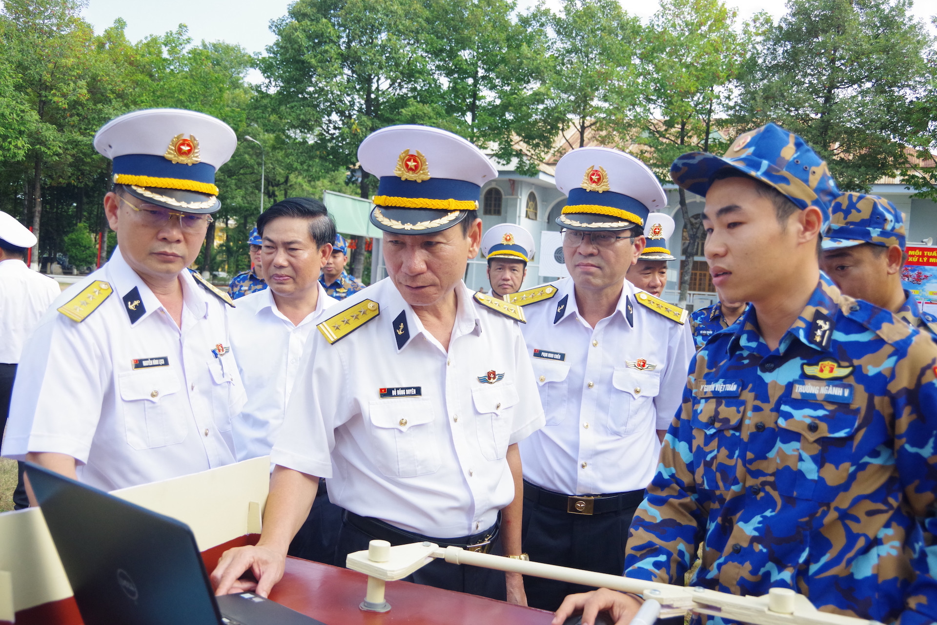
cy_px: 312
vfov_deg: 36.9
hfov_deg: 53.1
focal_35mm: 36
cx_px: 468
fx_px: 937
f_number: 5
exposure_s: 1/2000
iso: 1600
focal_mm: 24
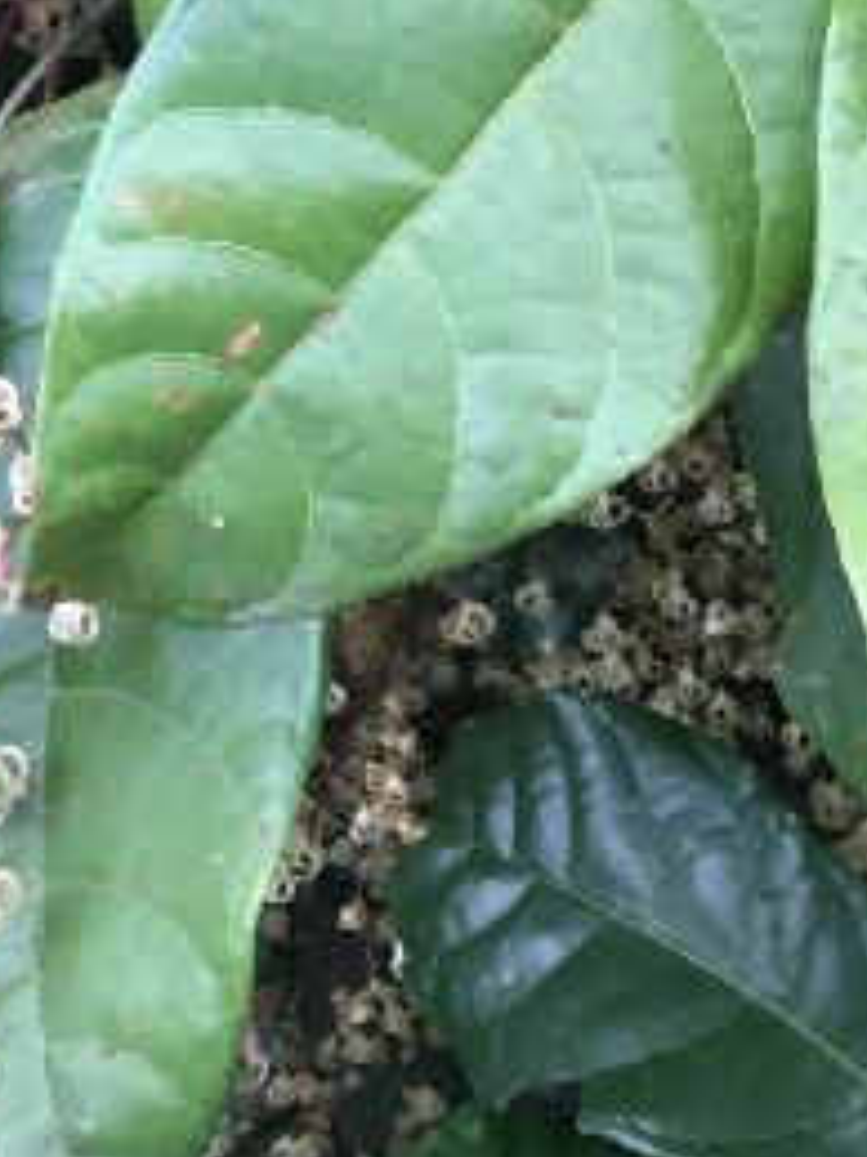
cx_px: 746
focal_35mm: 121
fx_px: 4044
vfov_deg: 15.1
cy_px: -599
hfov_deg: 12.2
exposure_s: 1/30
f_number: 2.2
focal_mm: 4.15
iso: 32
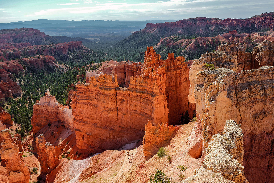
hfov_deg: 65.5
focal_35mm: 28
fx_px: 213
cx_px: 137
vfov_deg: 46.3
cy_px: 92
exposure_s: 1/100
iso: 100
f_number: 11
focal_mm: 28
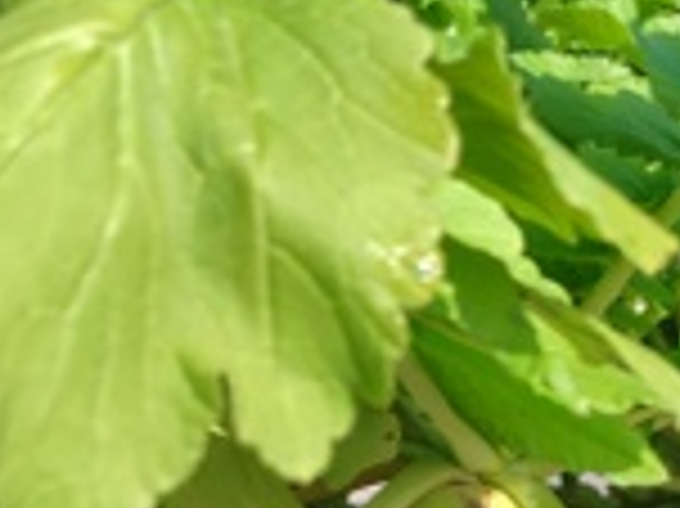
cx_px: 410
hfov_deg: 26.6
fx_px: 1433
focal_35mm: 73
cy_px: 616
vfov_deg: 19.0
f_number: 1.9
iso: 50
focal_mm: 5.6
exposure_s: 1/1445
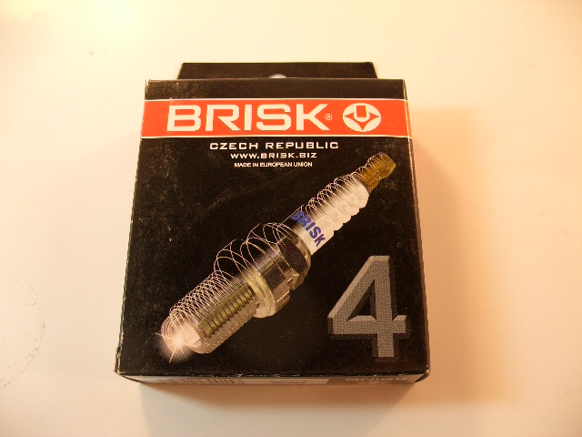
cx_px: 291
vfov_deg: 42.9
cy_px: 218
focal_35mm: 33
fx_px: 555
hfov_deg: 55.4
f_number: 2.8
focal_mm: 7.1
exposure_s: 1/100
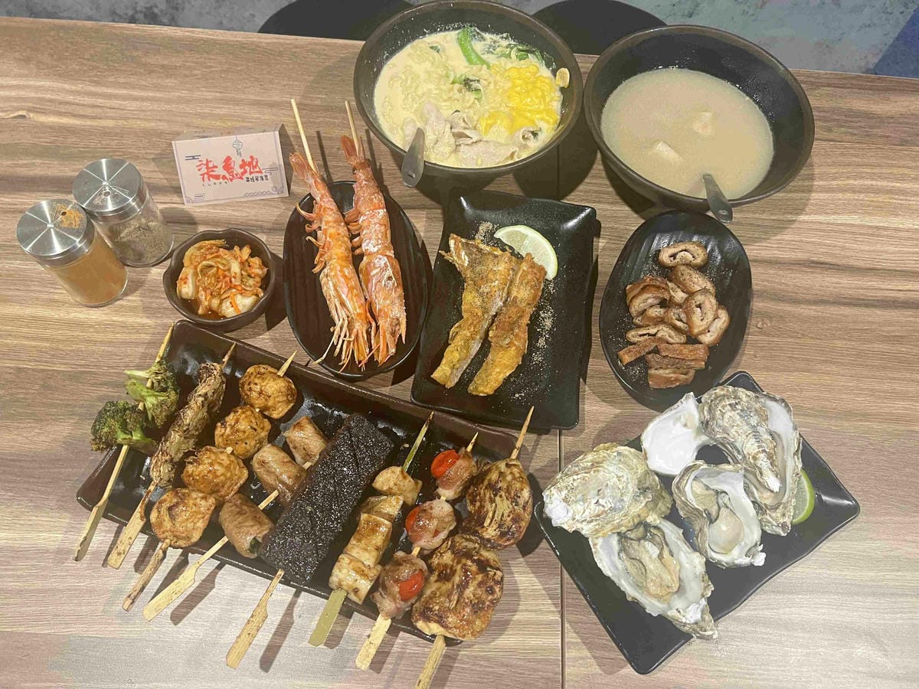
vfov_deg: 53.1
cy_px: 344
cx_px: 460
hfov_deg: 67.3
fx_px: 690
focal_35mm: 26
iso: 400
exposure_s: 1/60
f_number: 1.5
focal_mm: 5.7
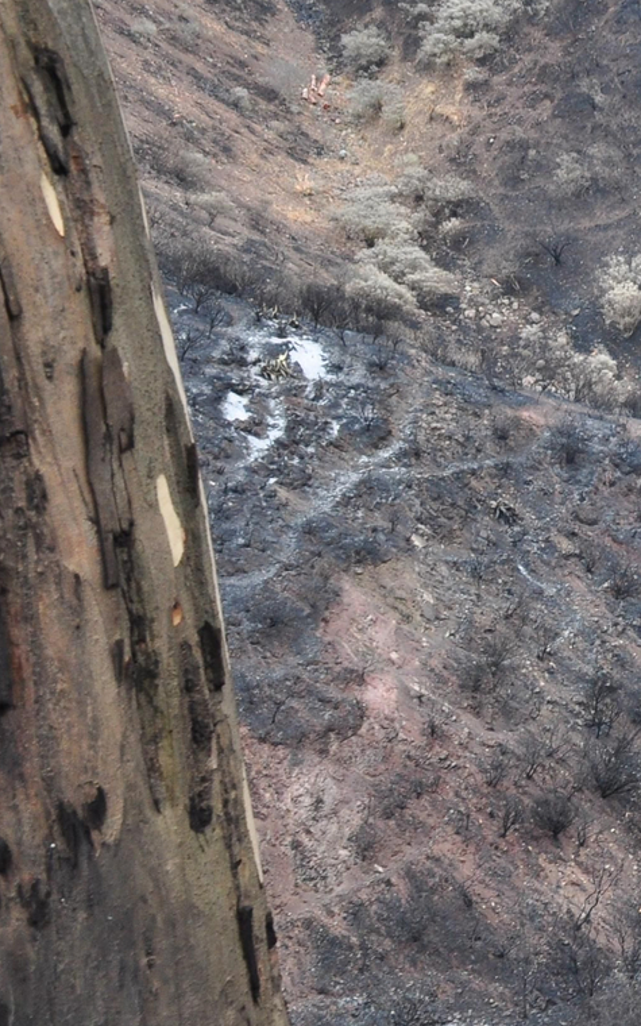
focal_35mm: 68
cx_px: 1201
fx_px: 1910
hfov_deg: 15.8
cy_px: 759
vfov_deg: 29.6
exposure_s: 1/80
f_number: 7.1
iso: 400
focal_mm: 17
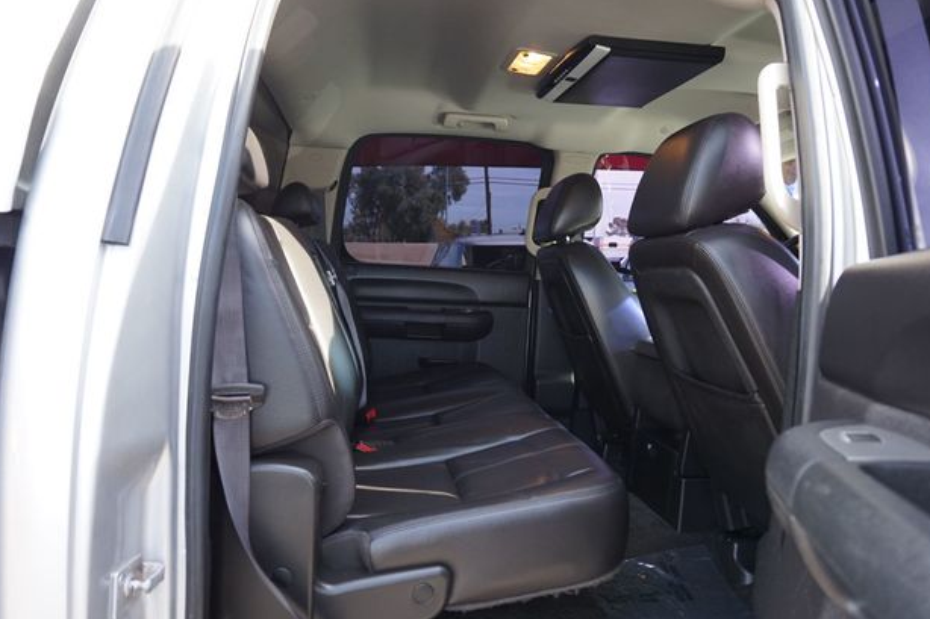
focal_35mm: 25
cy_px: 315
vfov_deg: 51.3
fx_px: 646
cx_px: 468
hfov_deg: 71.5
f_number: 4
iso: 160
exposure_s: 1/60
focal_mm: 16
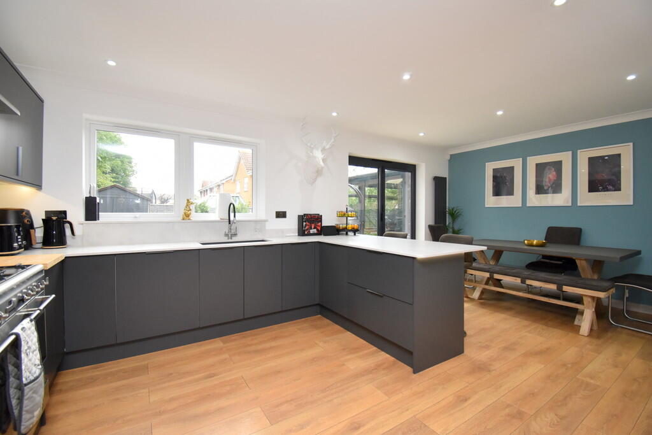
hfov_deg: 100.4
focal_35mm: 15
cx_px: 326
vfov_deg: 77.3
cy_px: 218
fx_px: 272
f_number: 4.5
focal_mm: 10
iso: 800
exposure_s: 1/160
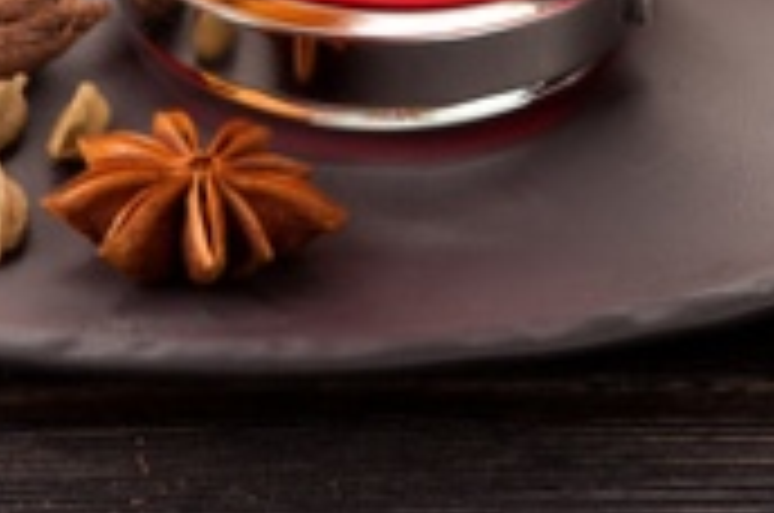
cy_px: -335
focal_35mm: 367
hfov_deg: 5.6
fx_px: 7876
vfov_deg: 3.7
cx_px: 207
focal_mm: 105
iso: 200
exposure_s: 1/160
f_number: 7.1
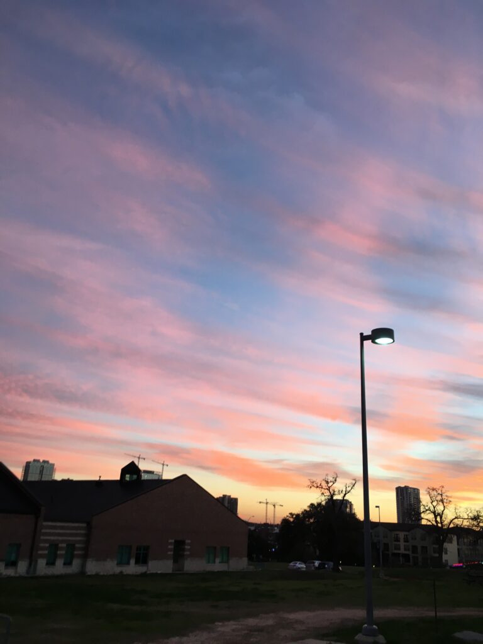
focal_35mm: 29
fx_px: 540
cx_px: 242
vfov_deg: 61.7
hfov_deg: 48.2
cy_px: 322
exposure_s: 1/40
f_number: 2.2
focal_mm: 4.15
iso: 25
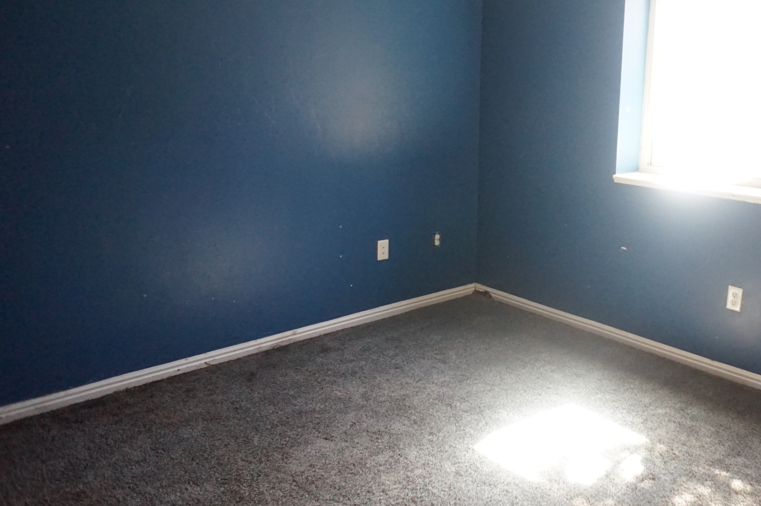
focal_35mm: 37
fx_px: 782
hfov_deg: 50.0
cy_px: 199
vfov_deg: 35.8
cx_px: 562
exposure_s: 1/160
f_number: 2.8
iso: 2500
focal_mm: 16
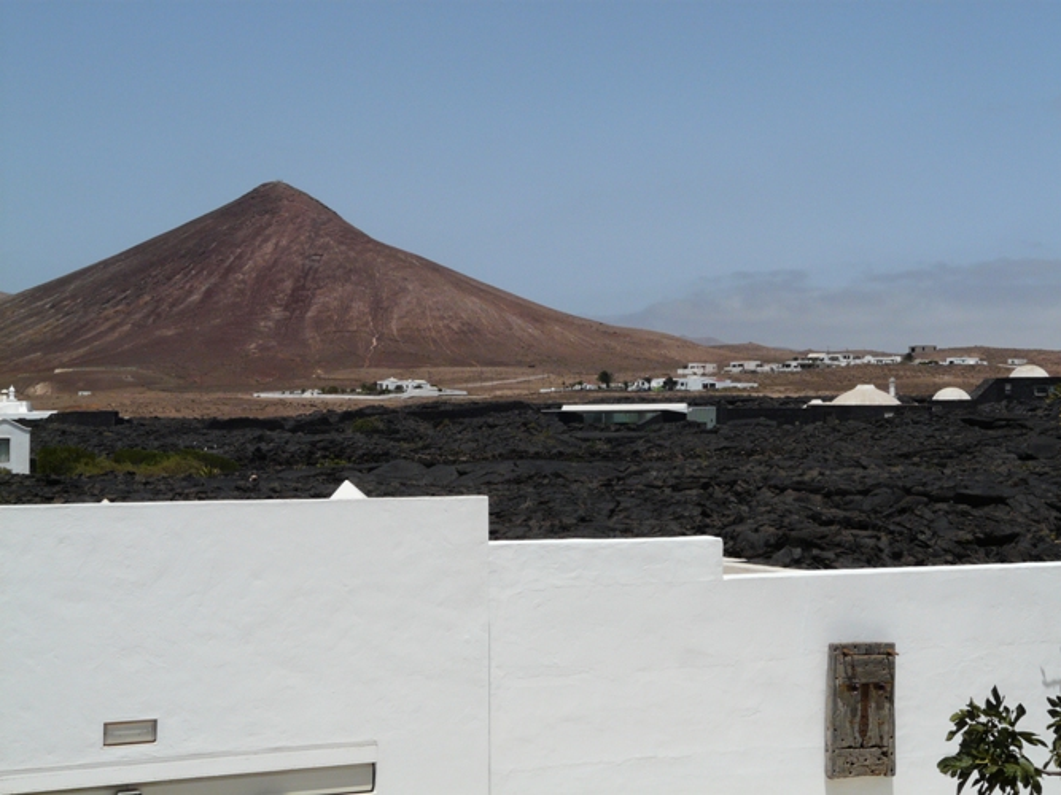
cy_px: 398
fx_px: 1900
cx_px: 530
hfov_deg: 31.2
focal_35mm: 62
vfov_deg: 23.6
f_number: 8
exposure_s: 1/400
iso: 100
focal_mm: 10.2
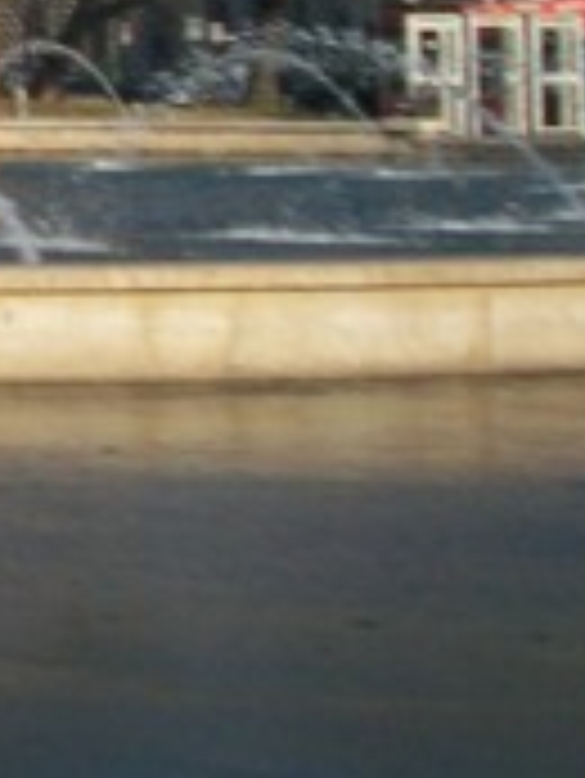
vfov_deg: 11.7
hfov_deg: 7.8
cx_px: -1152
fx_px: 3736
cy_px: -157
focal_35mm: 166
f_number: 4.5
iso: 100
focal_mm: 5.9
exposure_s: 1/528
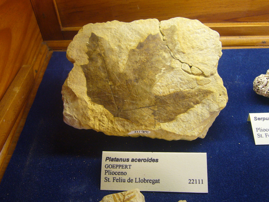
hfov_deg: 47.9
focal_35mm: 39
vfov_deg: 36.8
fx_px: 303
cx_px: 134
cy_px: 101
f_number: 2.8
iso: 100
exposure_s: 1/30
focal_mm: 4.6
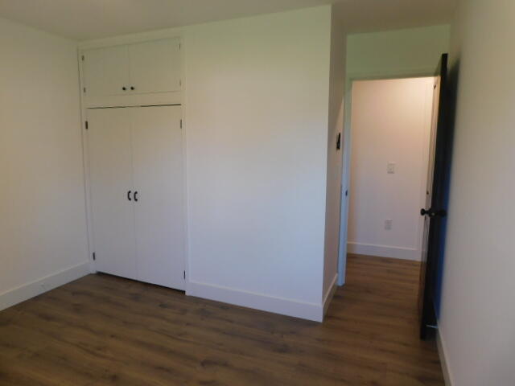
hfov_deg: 73.9
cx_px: 258
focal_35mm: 23
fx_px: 342
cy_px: 193
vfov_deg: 58.9
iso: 125
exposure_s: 1/30
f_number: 3
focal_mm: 4
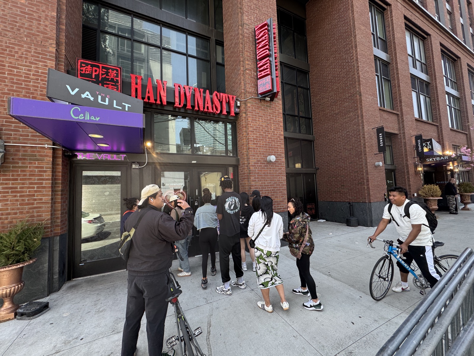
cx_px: 237
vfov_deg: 85.7
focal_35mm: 14
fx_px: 192
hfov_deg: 102.1
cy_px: 178
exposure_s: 1/131
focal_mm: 2.22
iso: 40
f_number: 2.2
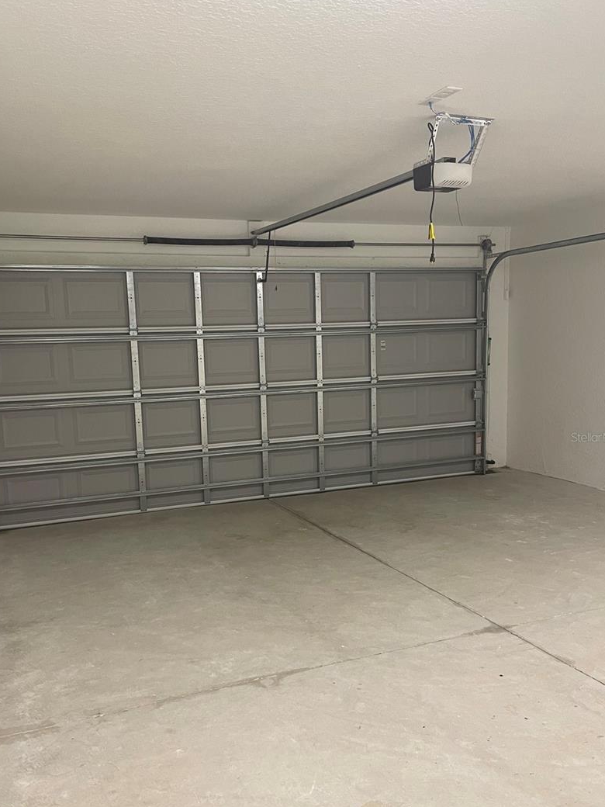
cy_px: 437
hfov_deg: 46.7
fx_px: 699
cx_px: 277
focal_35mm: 30
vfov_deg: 59.9
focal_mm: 4.2
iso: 125
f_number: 1.6
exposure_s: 1/60
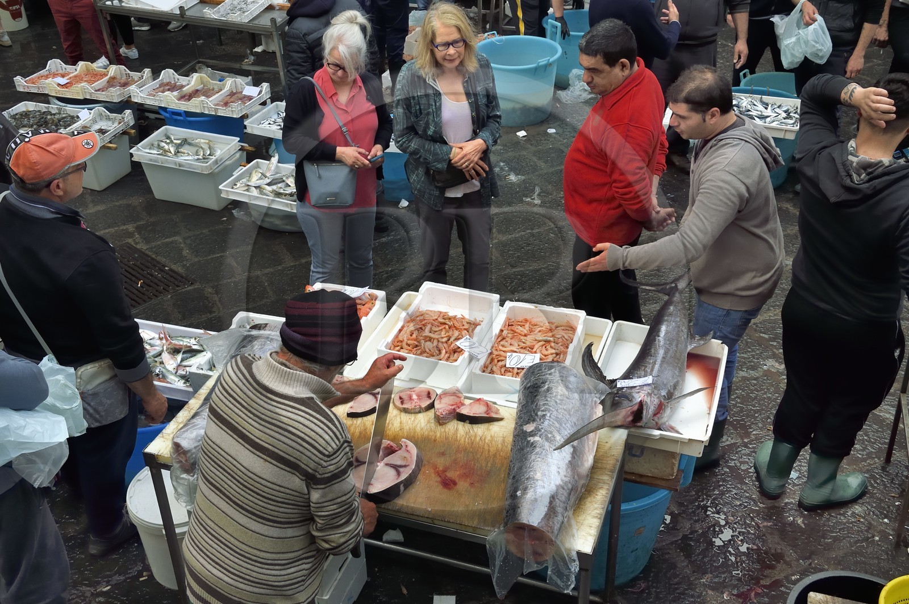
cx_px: 454
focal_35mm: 40
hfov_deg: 48.5
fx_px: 1009
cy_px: 302
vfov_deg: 33.3
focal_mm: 40
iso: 800
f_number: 13
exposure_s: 1/320
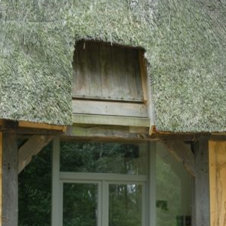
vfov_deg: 18.5
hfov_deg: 18.7
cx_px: 97
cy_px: 187
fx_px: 687
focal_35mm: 93
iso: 100
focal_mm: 28
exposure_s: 1/45
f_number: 4
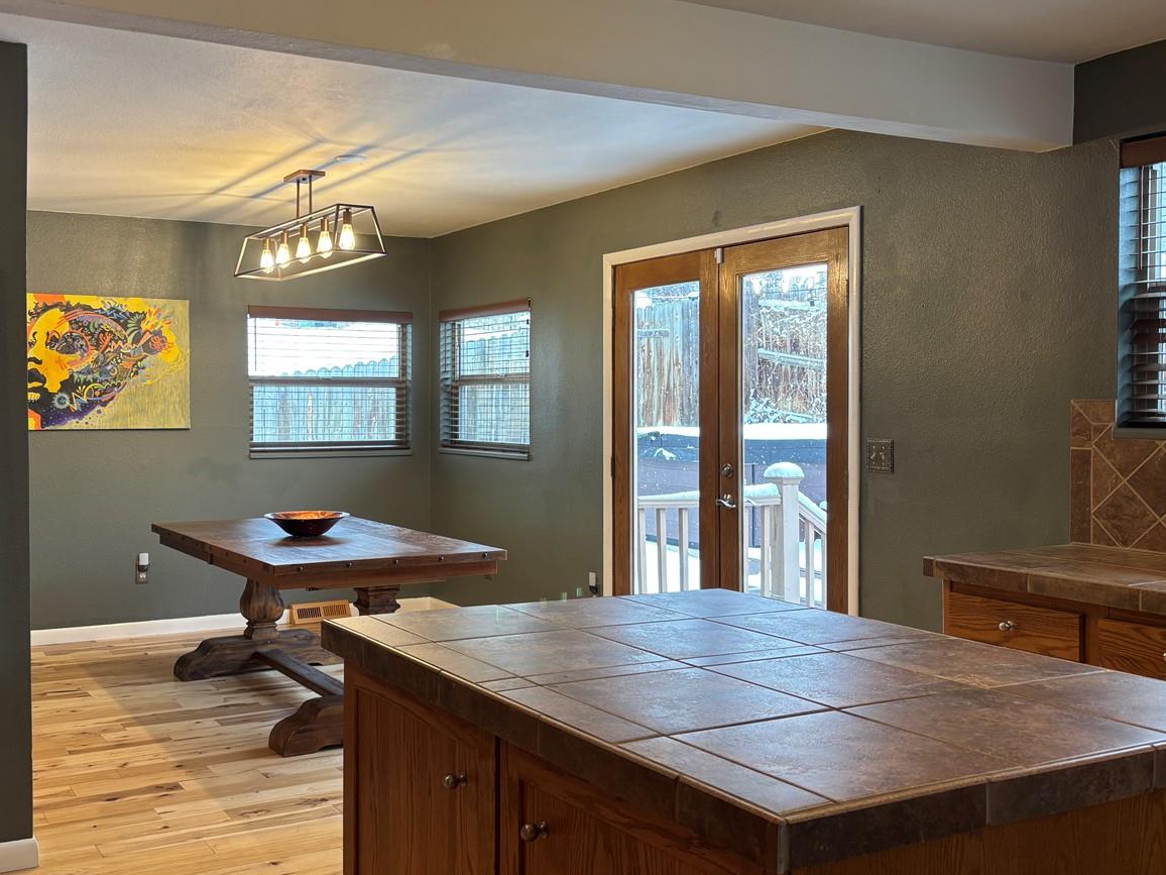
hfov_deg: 50.7
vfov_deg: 39.7
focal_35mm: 36
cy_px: 423
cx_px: 421
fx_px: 1213
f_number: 1.6
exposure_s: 1/60
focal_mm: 5.96
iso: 64
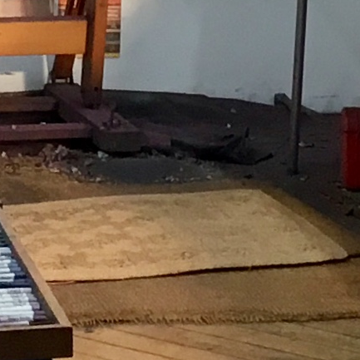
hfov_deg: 9.0
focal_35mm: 194
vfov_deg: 8.9
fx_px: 2283
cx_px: 92
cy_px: -114
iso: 50
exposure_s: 1/30
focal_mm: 3.3
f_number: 2.4
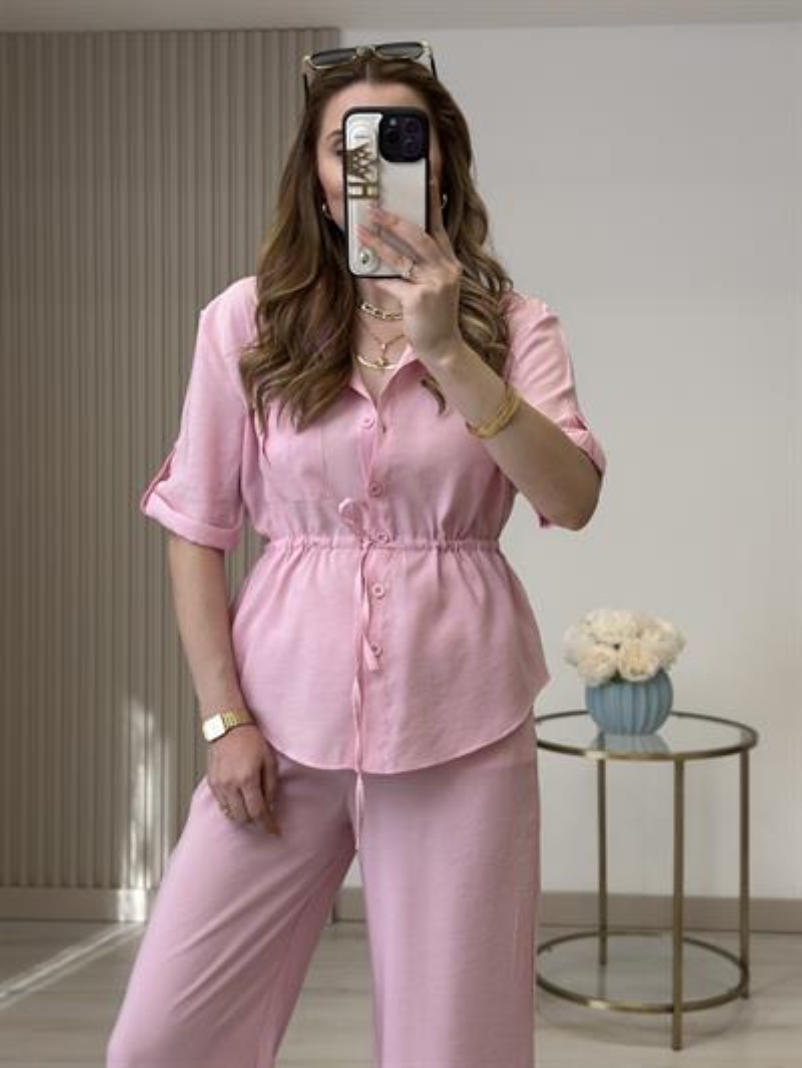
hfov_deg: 30.3
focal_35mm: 48
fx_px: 1482
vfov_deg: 39.6
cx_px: 401
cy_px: 534
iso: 80
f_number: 1.78
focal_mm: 6.86
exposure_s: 1/419
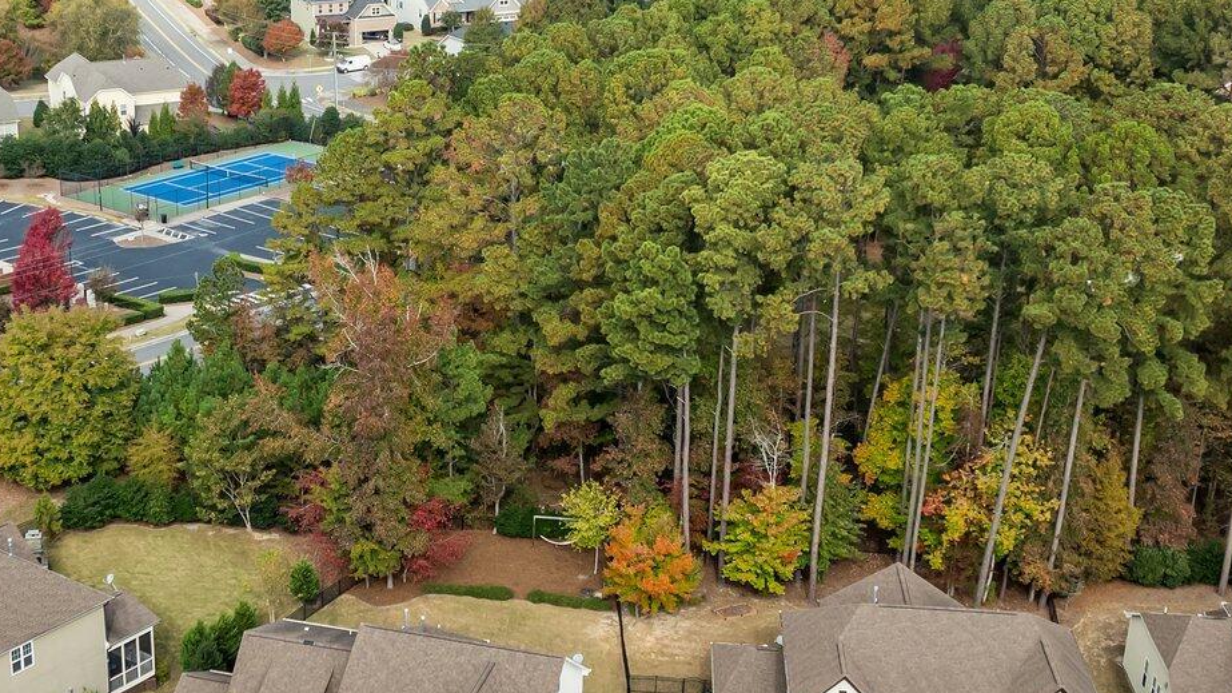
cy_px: 445
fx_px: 1895
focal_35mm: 58
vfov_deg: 20.7
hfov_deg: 35.6
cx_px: 392
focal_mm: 12.29
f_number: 2.8
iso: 120
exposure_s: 1/1000
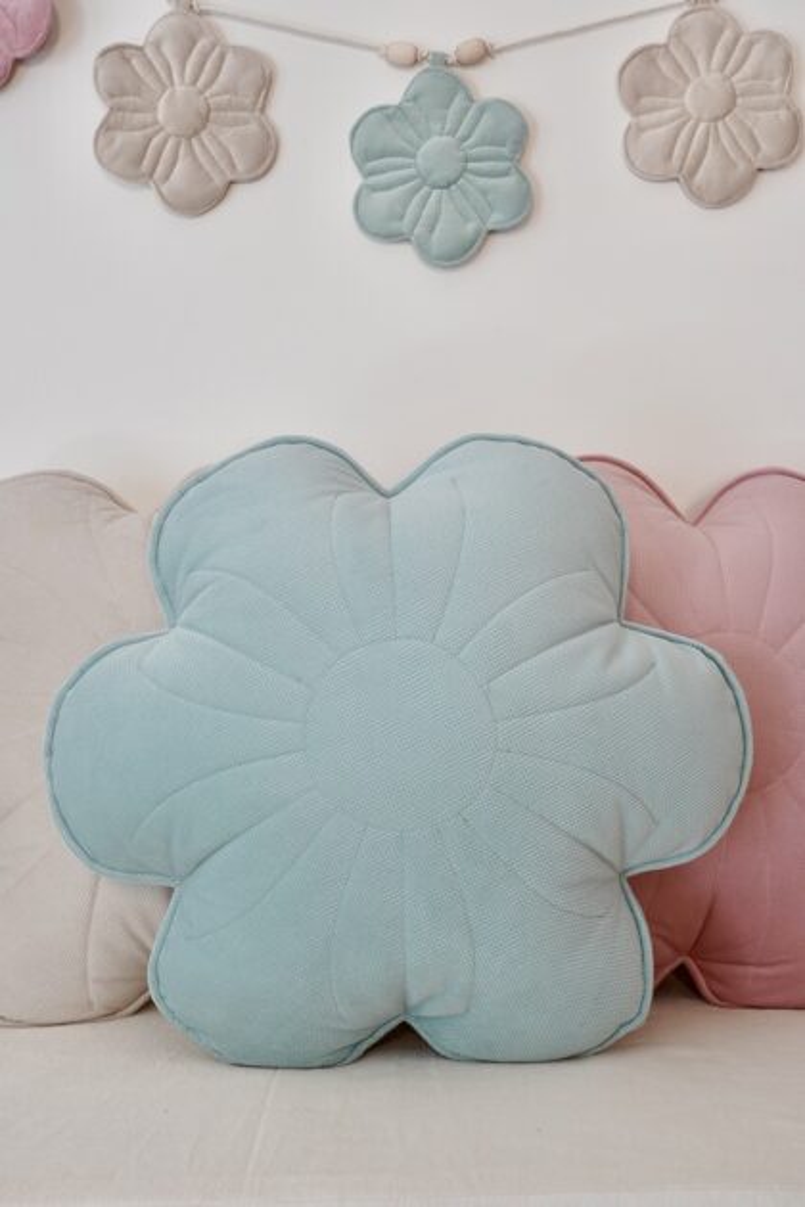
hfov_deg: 27.5
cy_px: 604
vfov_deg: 40.3
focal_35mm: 49
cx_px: 402
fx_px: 1643
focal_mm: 49
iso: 800
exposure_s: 1/10
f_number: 14
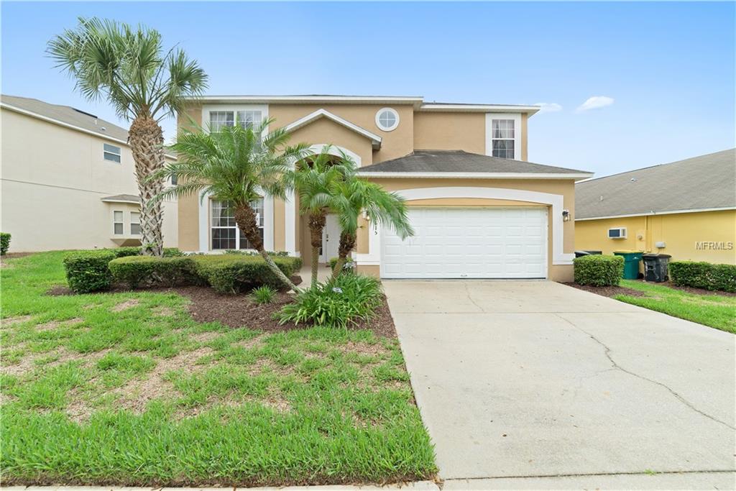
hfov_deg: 104.2
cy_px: 246
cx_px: 368
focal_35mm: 14
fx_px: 286
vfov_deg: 81.2
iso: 250
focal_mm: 14
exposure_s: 1/400
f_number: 8
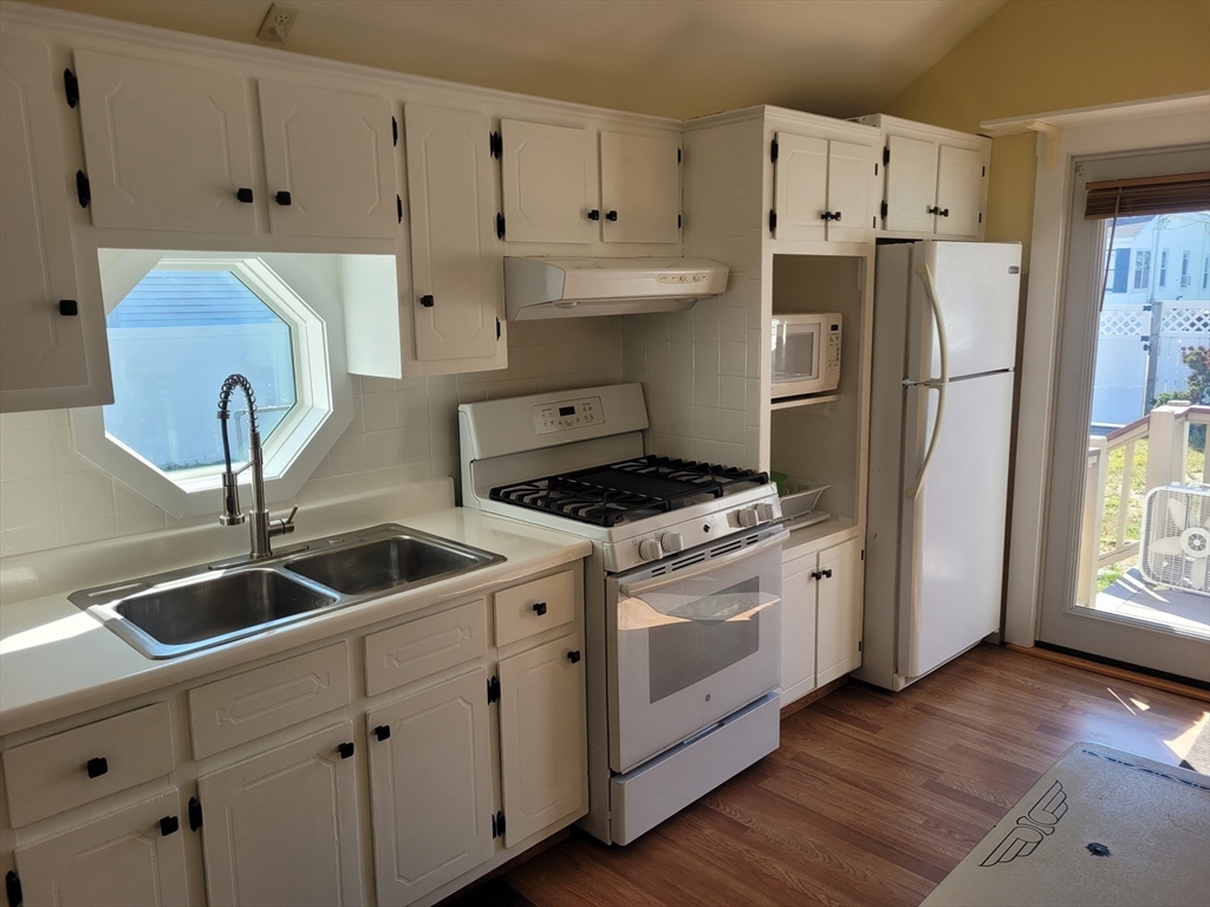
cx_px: 605
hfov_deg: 67.3
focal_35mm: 26
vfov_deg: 53.1
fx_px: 909
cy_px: 454
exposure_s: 1/227
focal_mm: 5.4
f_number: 1.8
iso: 40
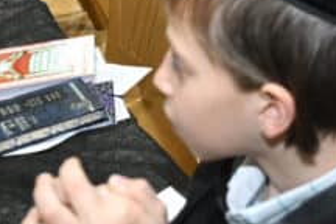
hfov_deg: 15.3
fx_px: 1064
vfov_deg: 11.3
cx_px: 619
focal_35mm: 114
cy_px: -164
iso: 1600
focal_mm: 24
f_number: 5
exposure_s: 1/125
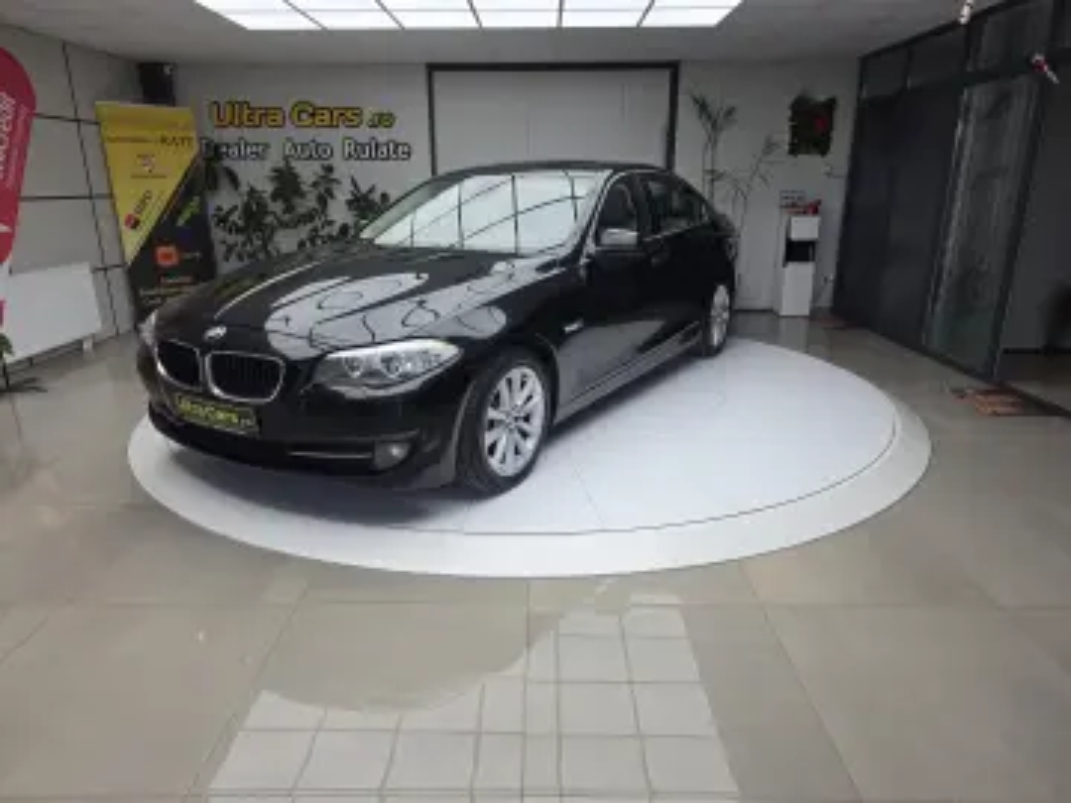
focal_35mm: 23
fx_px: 712
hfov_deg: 73.9
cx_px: 536
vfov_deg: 58.9
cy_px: 402
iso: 16
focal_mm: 6.25
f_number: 1.7
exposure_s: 1/100
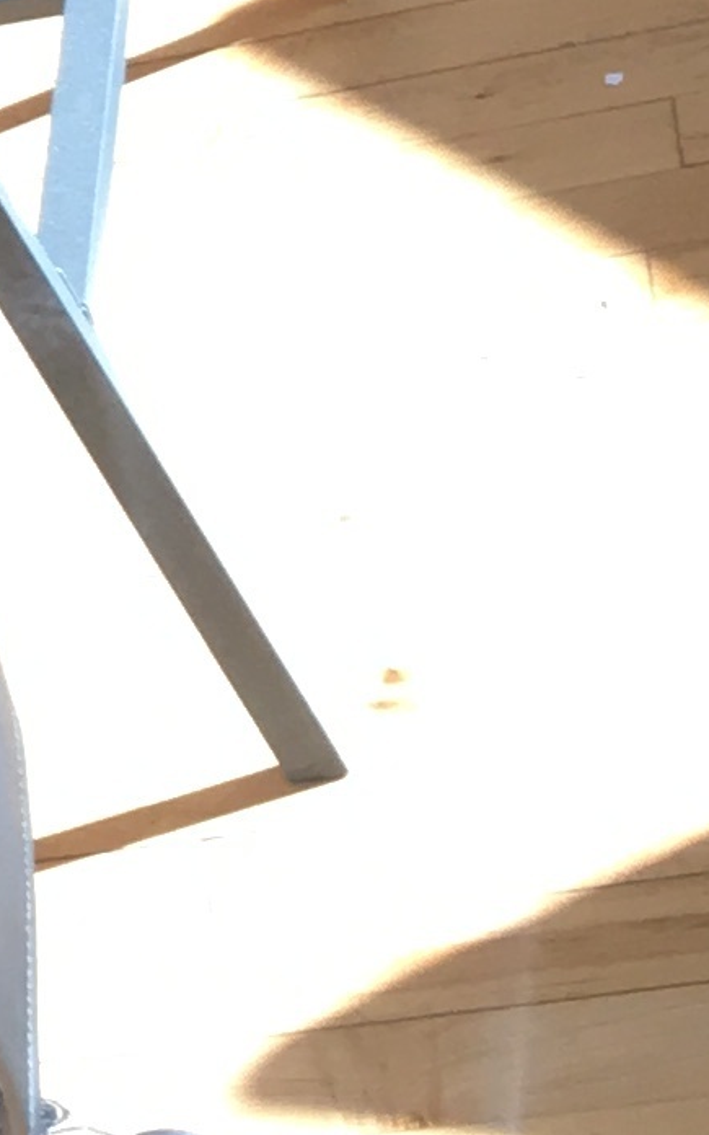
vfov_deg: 11.2
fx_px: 5503
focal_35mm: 178
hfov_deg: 6.6
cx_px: -1465
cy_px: -691
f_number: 2.2
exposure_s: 1/120
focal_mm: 4.15
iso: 32
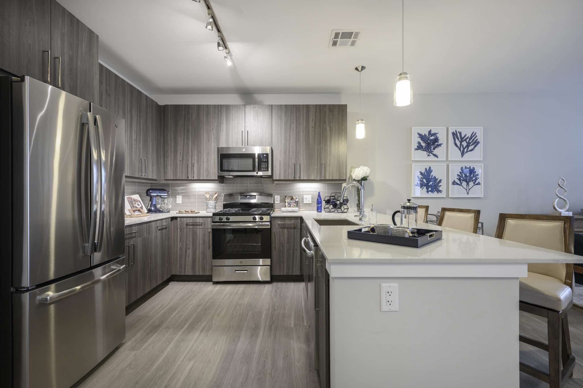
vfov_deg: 73.7
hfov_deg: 96.8
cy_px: 194
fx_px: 259
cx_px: 292
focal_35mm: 16
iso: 100
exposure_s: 1/1.25
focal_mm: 16
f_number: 7.1
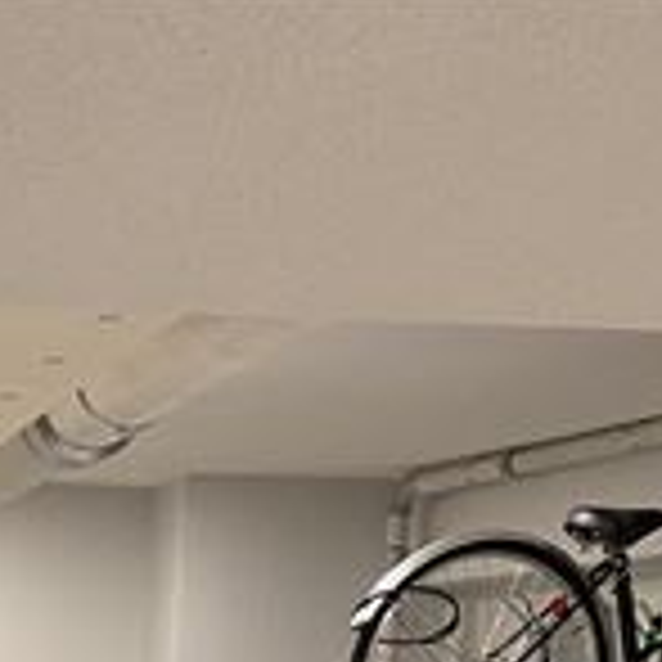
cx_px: -297
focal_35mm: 100
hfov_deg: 16.1
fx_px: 2164
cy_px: 1063
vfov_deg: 15.7
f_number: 1.8
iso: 320
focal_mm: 4.25
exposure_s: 1/50
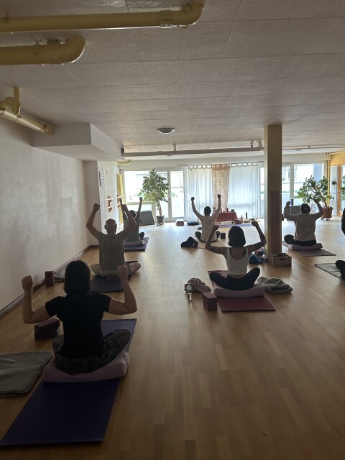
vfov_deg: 67.3
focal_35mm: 26
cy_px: 230
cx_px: 172
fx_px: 346
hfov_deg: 53.1
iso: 200
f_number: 1.5
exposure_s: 1/60
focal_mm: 5.7
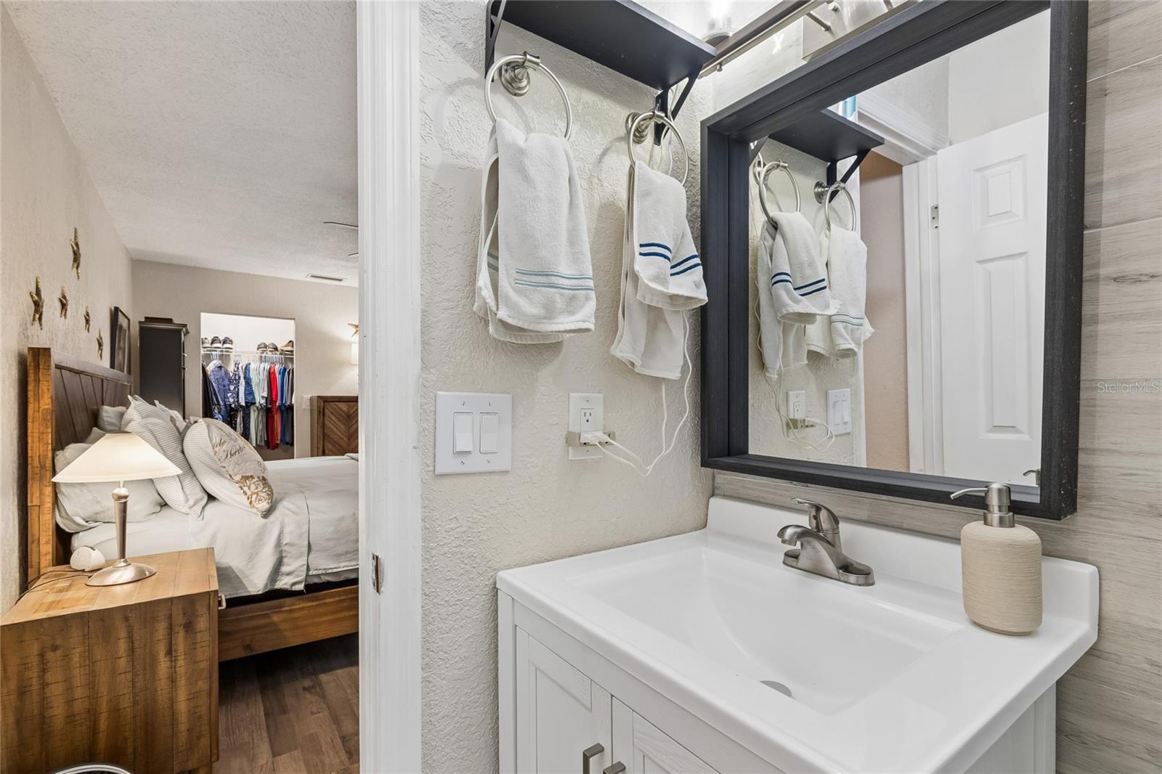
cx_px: 581
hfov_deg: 100.4
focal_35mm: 15
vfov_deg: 77.3
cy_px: 387
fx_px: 484
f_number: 7.1
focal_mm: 10
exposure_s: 1/20
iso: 100
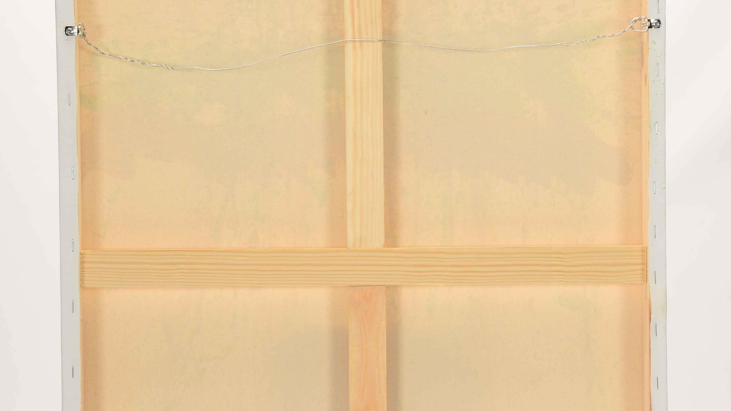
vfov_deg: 9.8
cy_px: 228
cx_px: 366
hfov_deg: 17.3
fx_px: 2403
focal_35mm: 124
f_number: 16
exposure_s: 1/160
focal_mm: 52
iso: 200
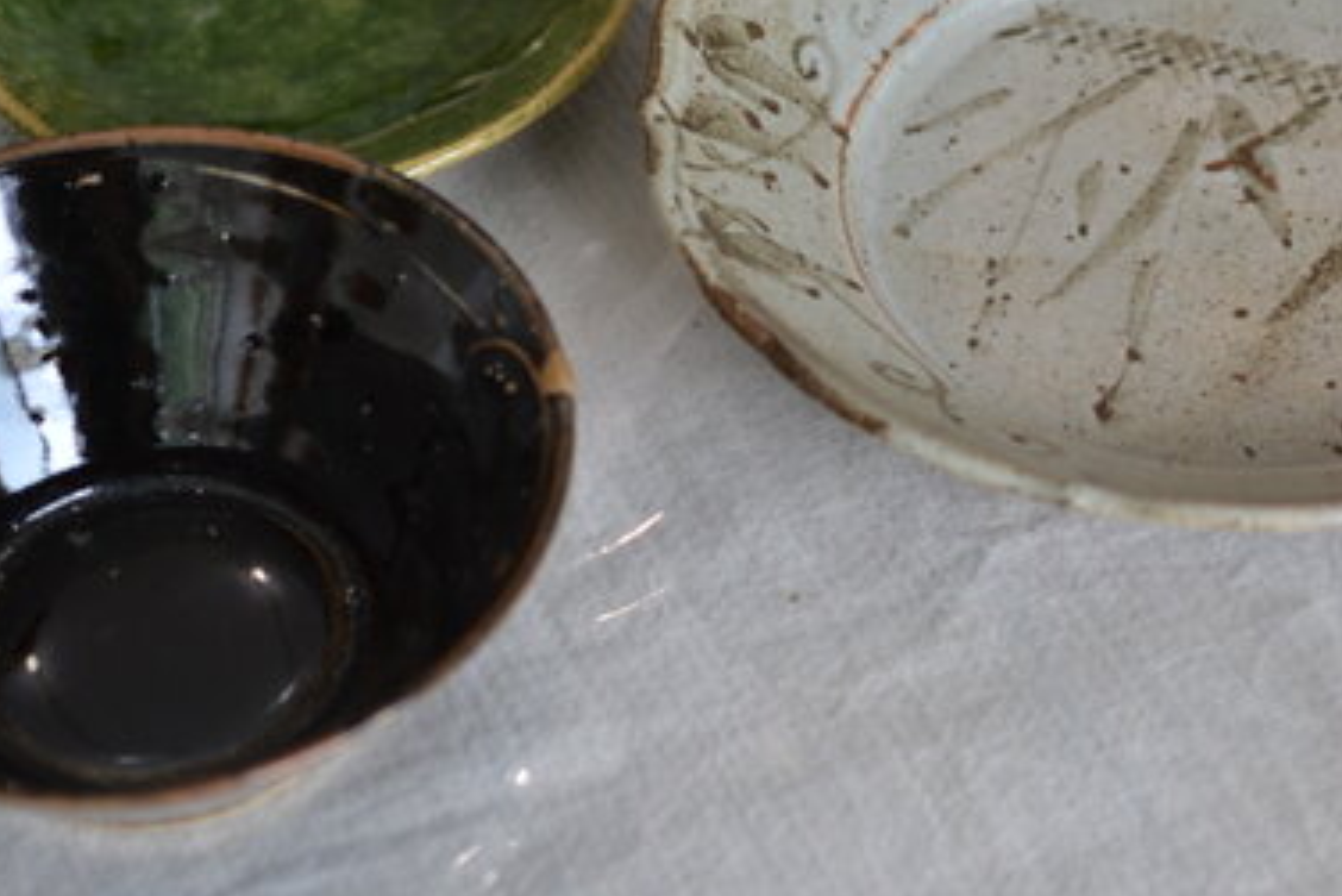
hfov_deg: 20.0
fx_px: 3804
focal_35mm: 102
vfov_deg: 13.4
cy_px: 293
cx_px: 778
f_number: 2.8
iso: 100
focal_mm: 40
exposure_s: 1/80
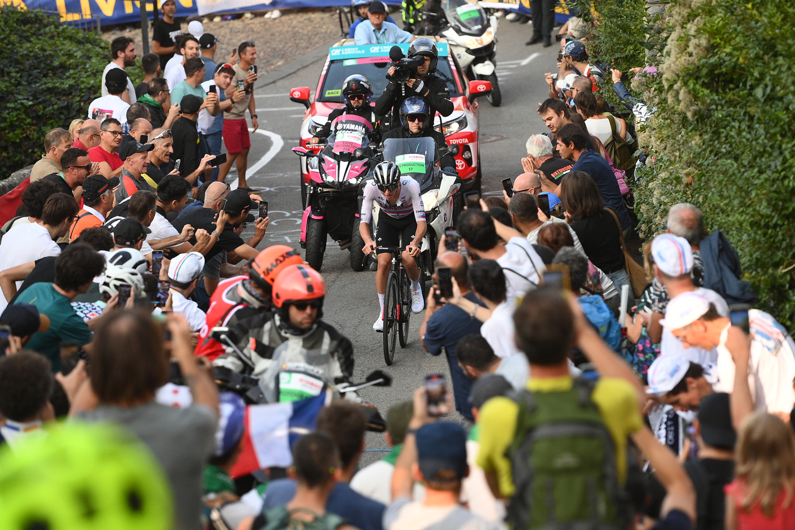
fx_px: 3533
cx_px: 398
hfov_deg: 12.8
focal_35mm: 160
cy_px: 265
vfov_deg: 8.6
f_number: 4
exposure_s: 1/2000
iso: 640
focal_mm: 160
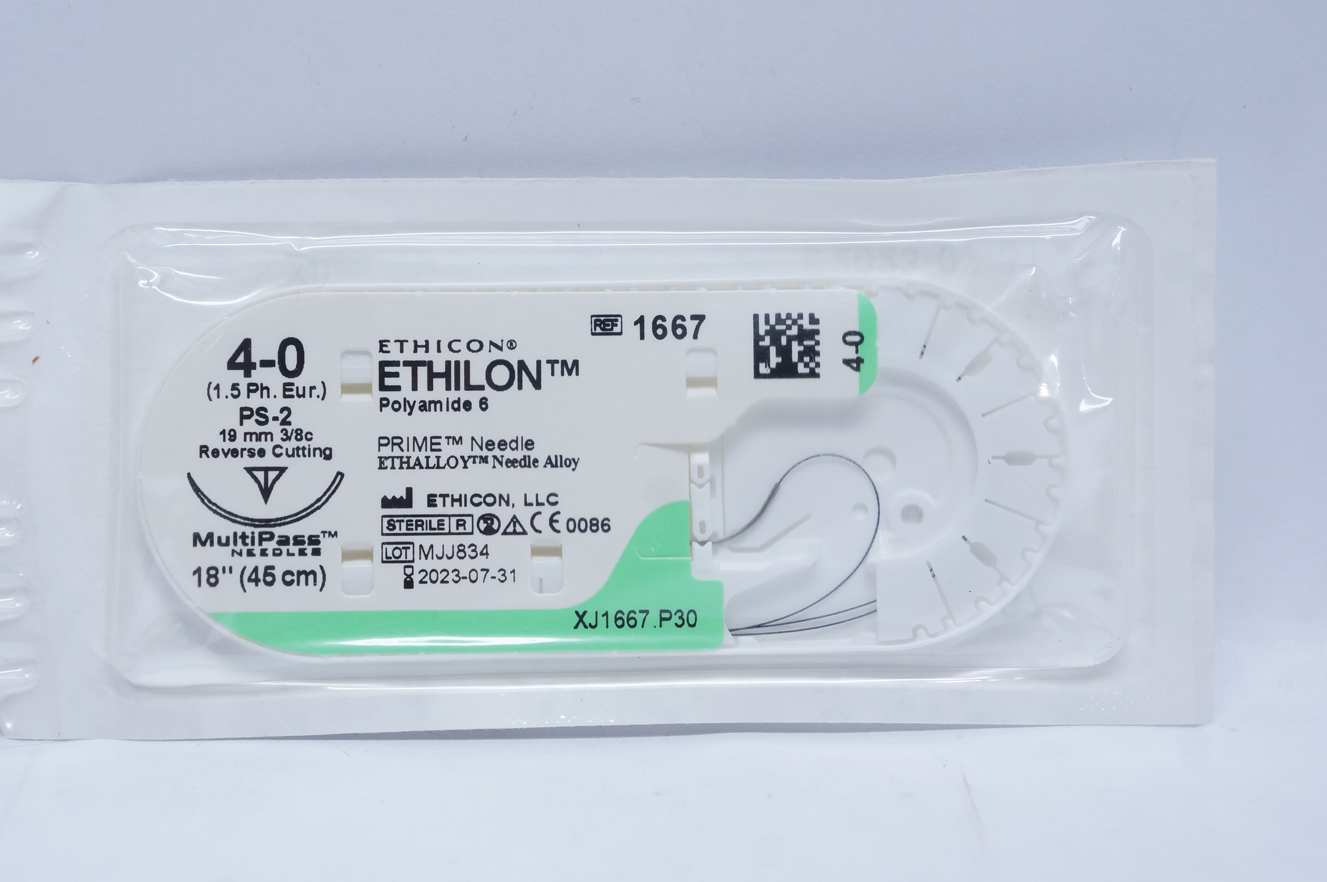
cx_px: 570
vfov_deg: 18.6
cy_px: 428
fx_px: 2688
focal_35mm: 73
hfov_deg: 27.7
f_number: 7.1
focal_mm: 42
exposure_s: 1/60
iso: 800
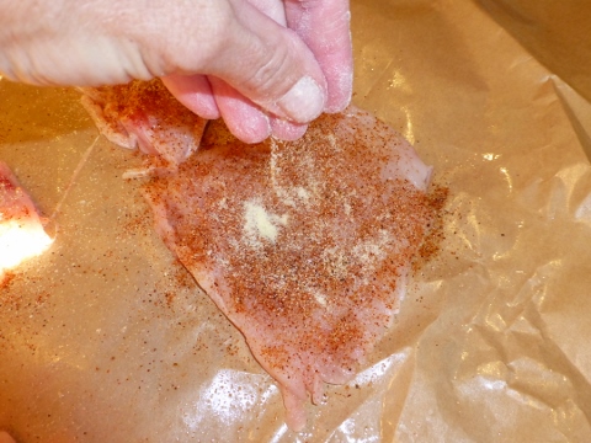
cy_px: 222
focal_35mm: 30
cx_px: 296
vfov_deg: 46.8
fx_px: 512
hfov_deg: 60.0
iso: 320
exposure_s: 1/60
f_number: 3.6
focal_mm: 5.4
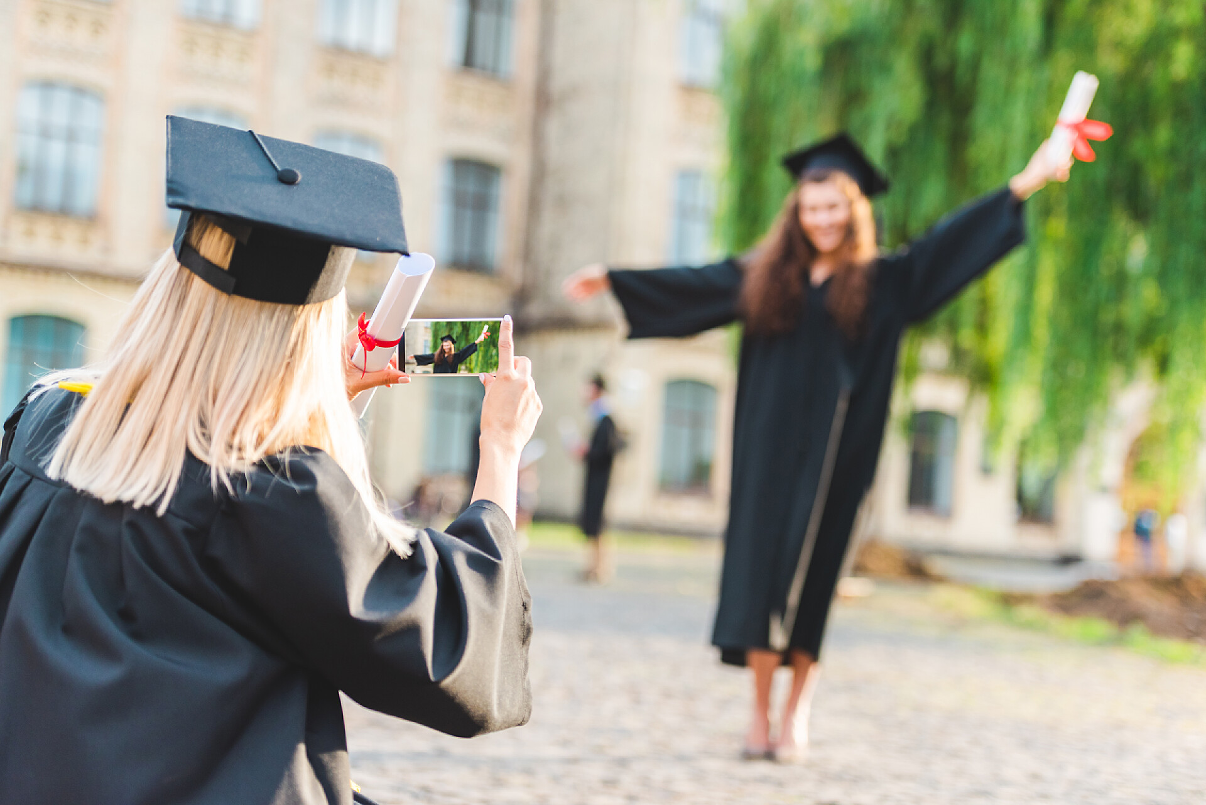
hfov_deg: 24.8
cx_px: 603
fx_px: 2747
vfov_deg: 16.7
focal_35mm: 82
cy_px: 402
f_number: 2.8
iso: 400
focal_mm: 82
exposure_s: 1/640
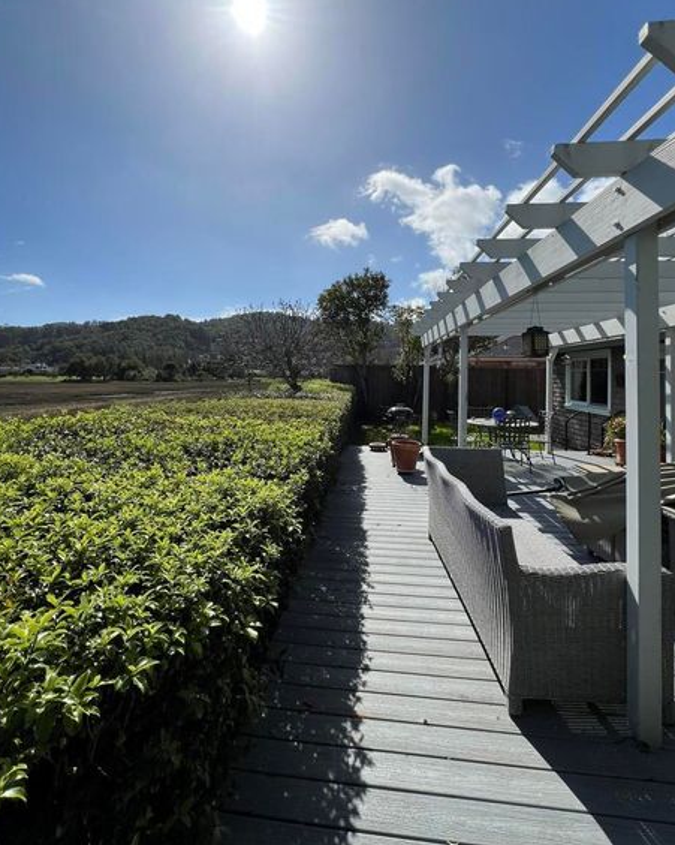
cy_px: 365
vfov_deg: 96.2
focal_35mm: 15
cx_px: 332
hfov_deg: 84.0
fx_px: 375
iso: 32
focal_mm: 1.57
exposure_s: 1/3040
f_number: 1.8
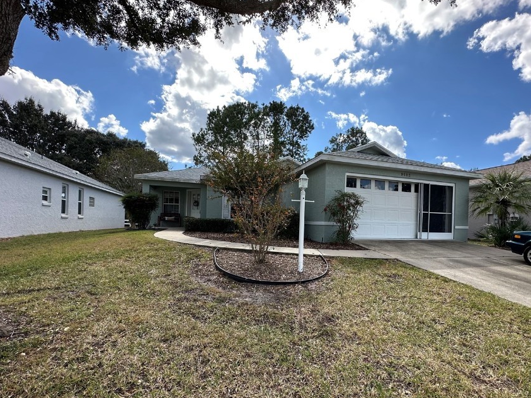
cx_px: 289
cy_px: 224
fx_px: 261
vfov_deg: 74.4
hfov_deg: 90.8
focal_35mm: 17
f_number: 2.2
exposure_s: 1/801
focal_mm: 2.22
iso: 40
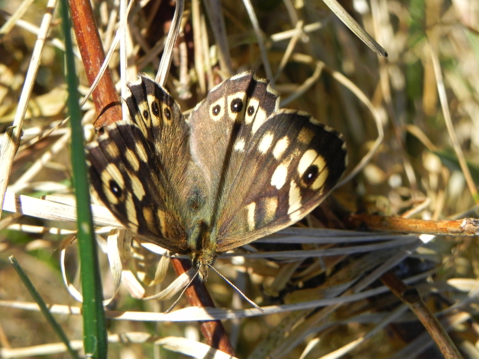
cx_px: 240
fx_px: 1453
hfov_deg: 18.7
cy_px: 180
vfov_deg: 14.1
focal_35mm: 105
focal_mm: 18.8
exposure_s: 1/570
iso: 160
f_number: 4.5
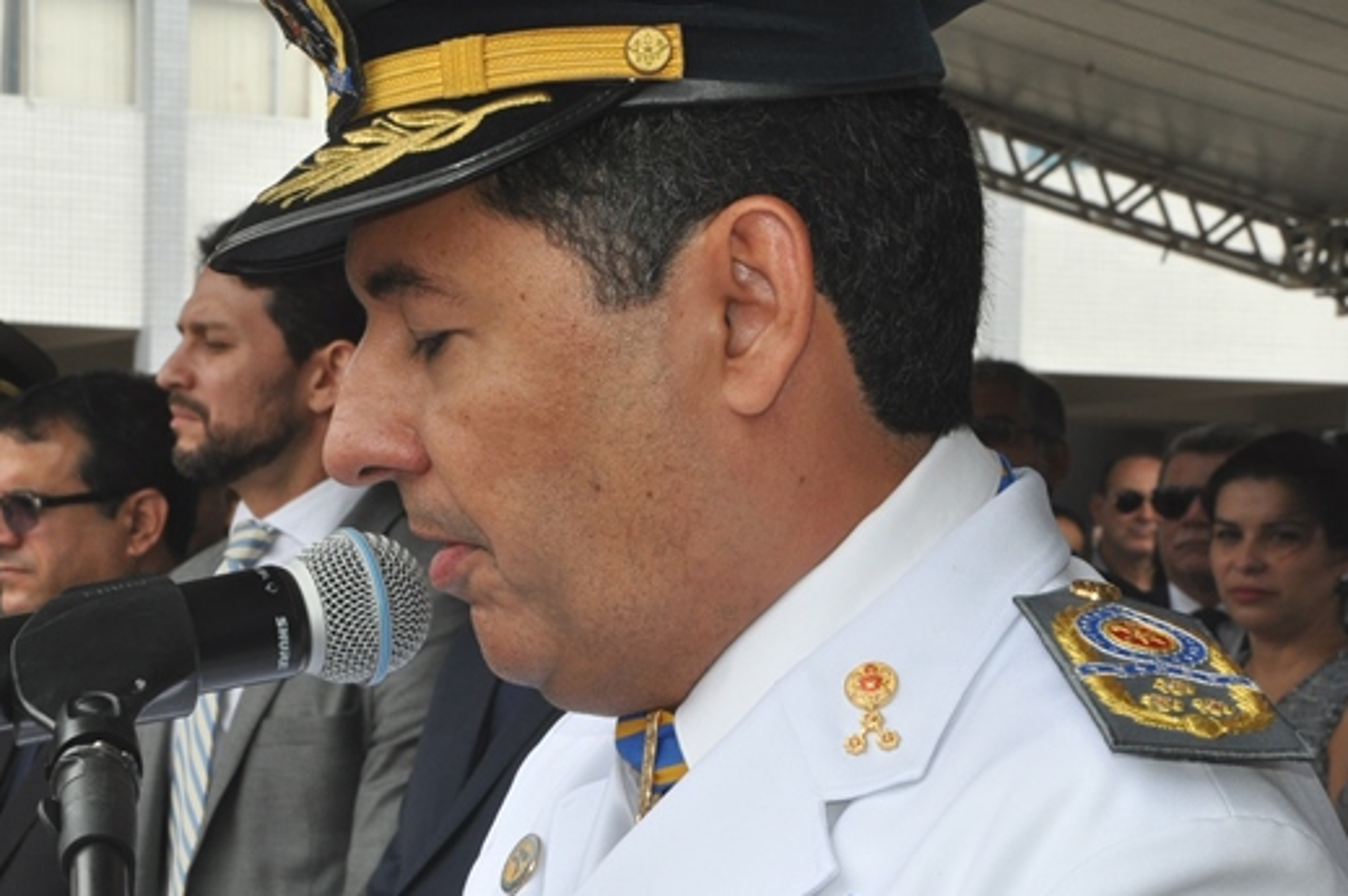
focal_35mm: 122
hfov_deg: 16.8
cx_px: 538
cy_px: 513
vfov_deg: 11.2
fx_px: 4564
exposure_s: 1/200
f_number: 18
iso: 800
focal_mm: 66
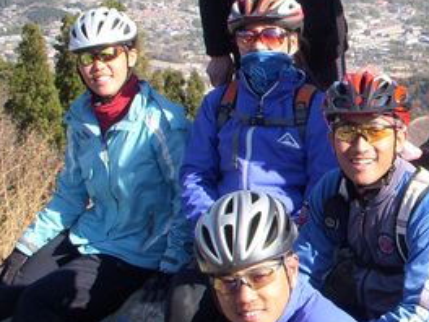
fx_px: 1425
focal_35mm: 115
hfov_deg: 16.6
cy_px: 75
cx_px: 481
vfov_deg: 12.8
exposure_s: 1/500
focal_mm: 6.3
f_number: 3.3
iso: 100
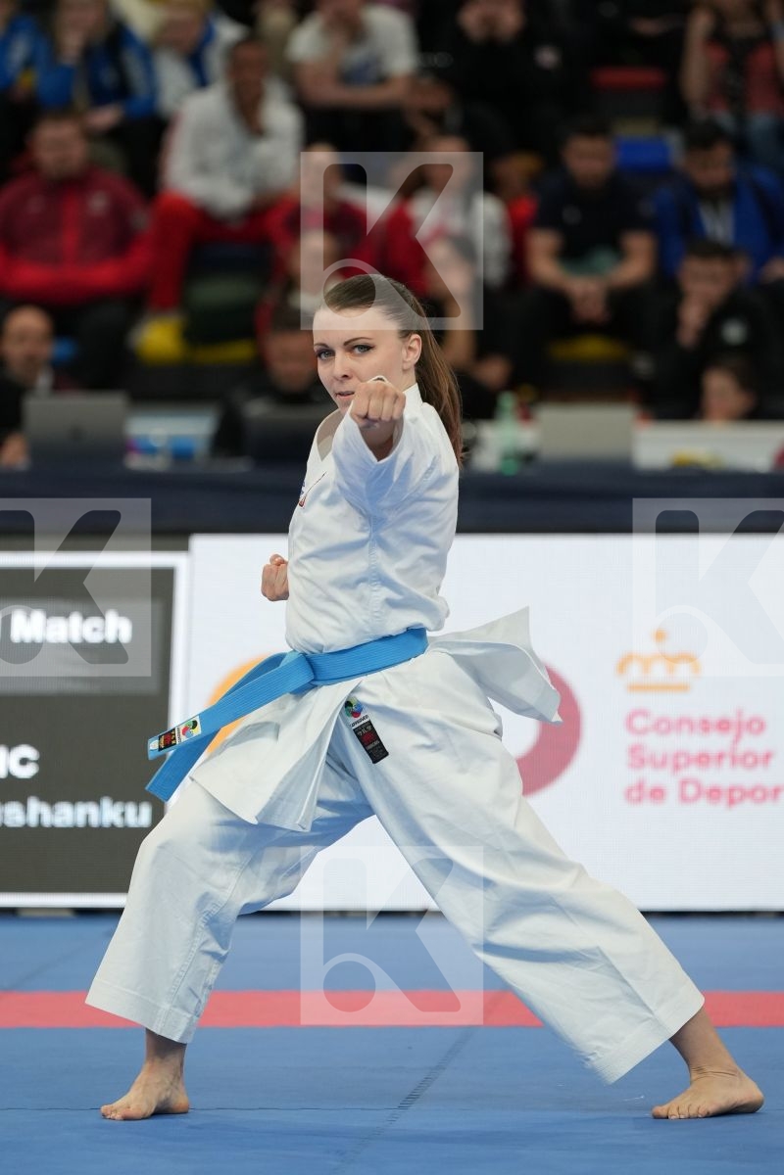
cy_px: 588
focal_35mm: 264
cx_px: 392
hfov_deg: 5.2
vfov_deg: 7.8
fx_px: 8623
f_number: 2.8
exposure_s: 1/500
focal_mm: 176
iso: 1000
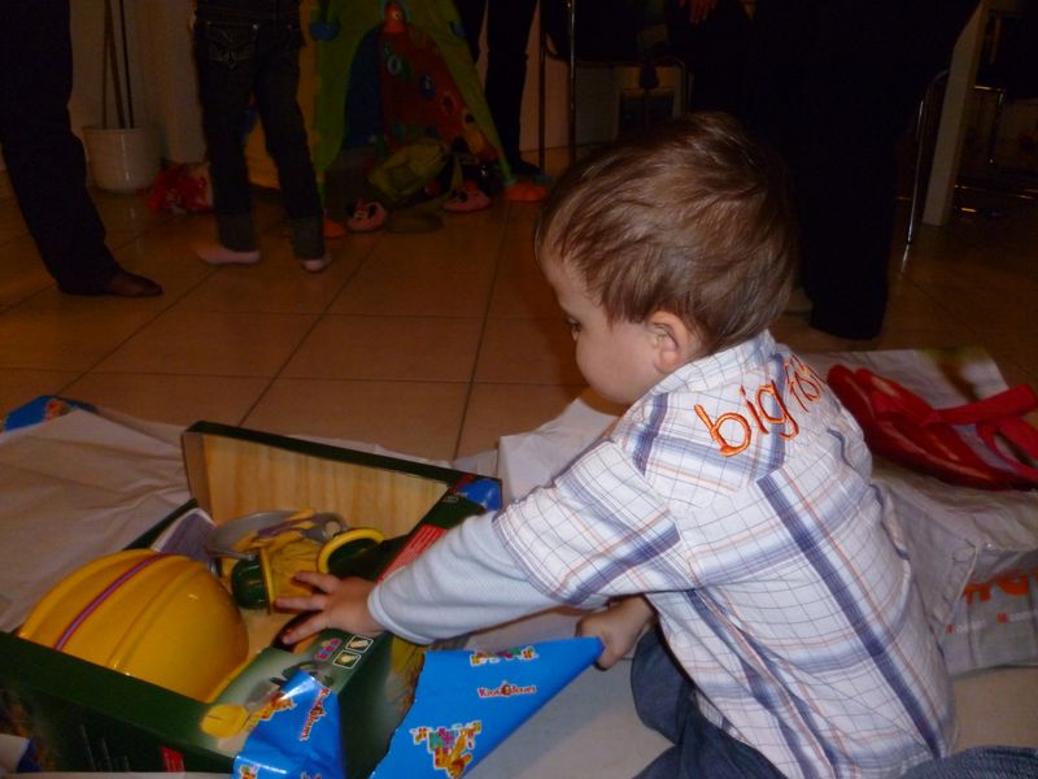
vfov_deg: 49.7
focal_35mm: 28
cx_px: 519
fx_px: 840
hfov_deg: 63.4
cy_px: 390
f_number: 2.8
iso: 400
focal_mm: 5
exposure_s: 1/30
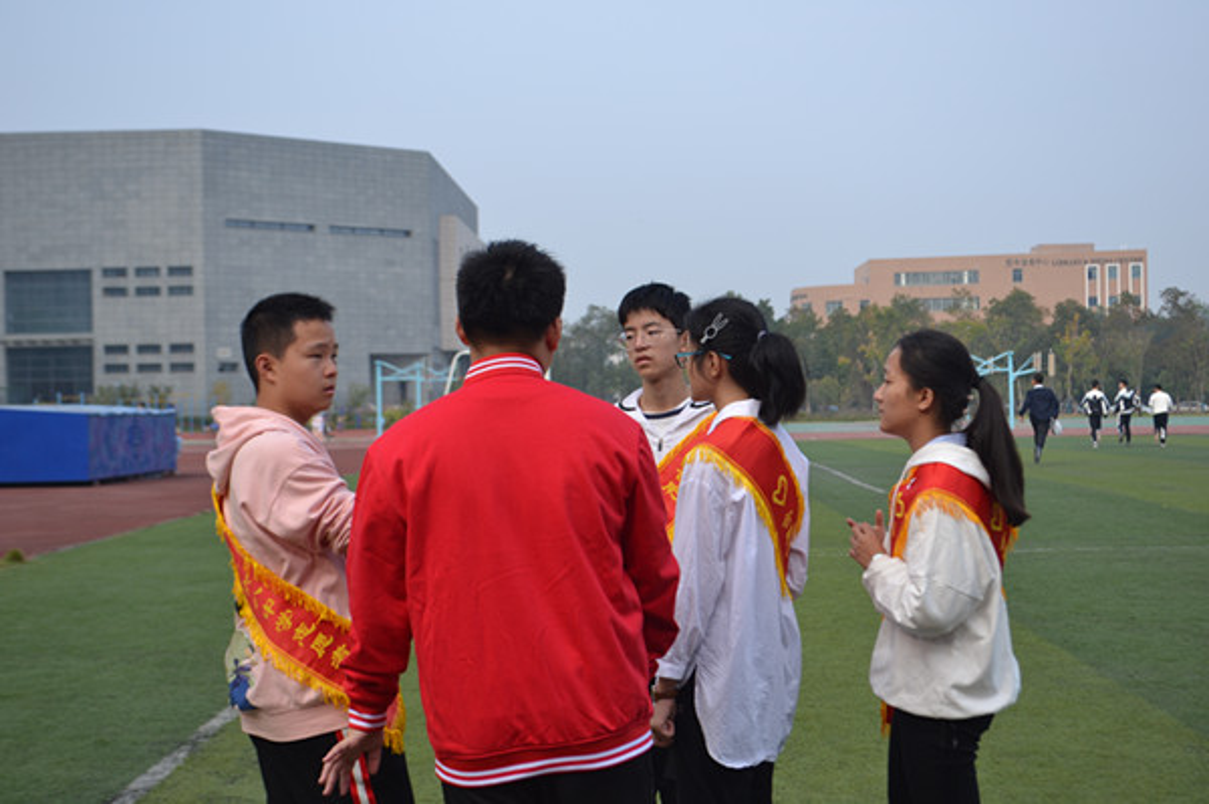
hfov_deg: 35.1
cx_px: 604
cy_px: 402
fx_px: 1913
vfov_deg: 23.7
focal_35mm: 57
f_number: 6.3
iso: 100
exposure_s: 1/160
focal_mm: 38
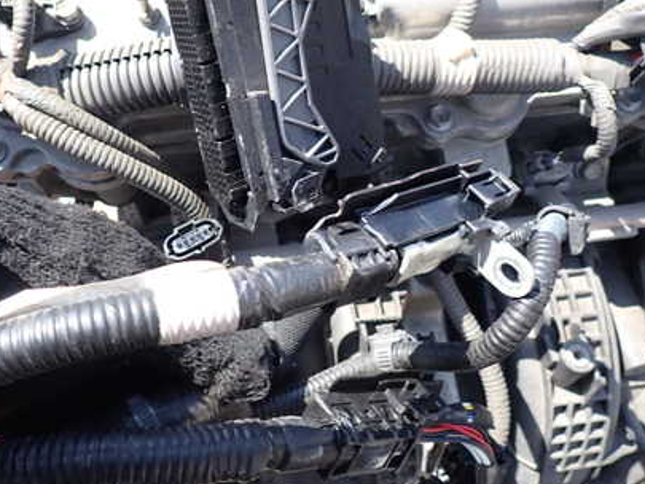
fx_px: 690
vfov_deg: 38.5
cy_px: 191
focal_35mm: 37
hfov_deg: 50.1
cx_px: 304
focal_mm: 4.5
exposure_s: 1/320
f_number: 2.8
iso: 100
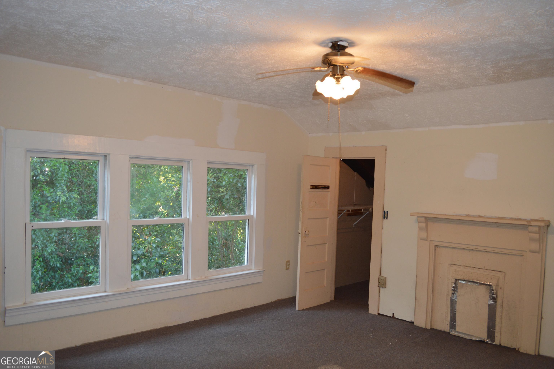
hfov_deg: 67.4
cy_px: 184
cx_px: 277
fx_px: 415
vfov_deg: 47.8
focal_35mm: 27
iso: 400
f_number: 4
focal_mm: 18
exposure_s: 1/80
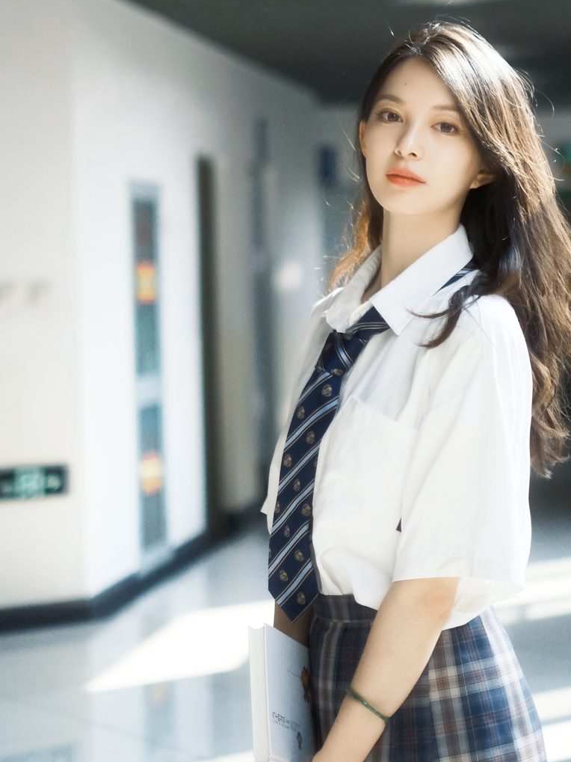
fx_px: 1980
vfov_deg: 21.7
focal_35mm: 90
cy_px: 237
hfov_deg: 16.4
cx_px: 353
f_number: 1.4
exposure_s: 1/10000
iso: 3200
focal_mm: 35
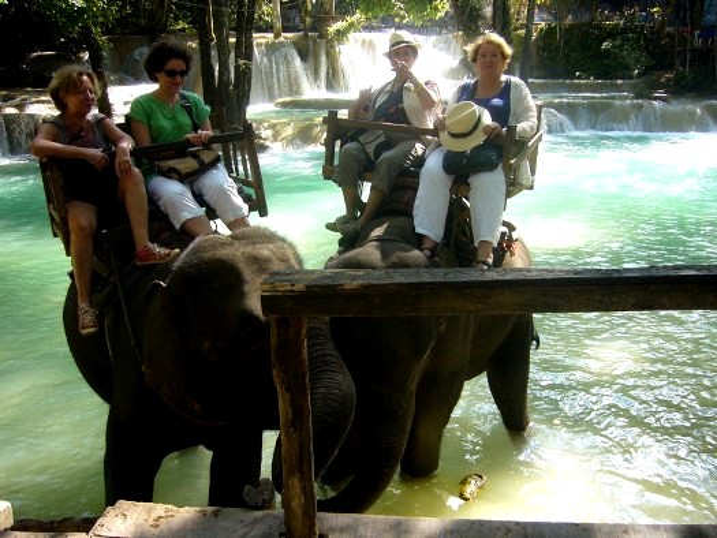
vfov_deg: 40.7
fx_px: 725
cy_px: 269
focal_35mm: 35
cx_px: 358
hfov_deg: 52.6
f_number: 2.8
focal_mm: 5.8
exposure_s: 1/200
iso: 100
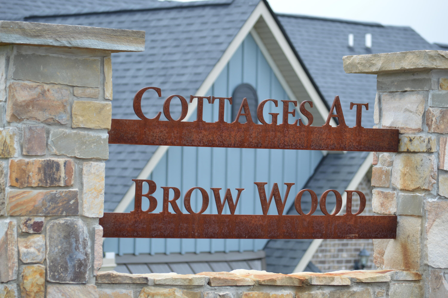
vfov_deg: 9.0
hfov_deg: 13.4
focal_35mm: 153
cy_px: 149
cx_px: 224
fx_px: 1902
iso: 100
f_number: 6.3
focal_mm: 102
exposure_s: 1/160
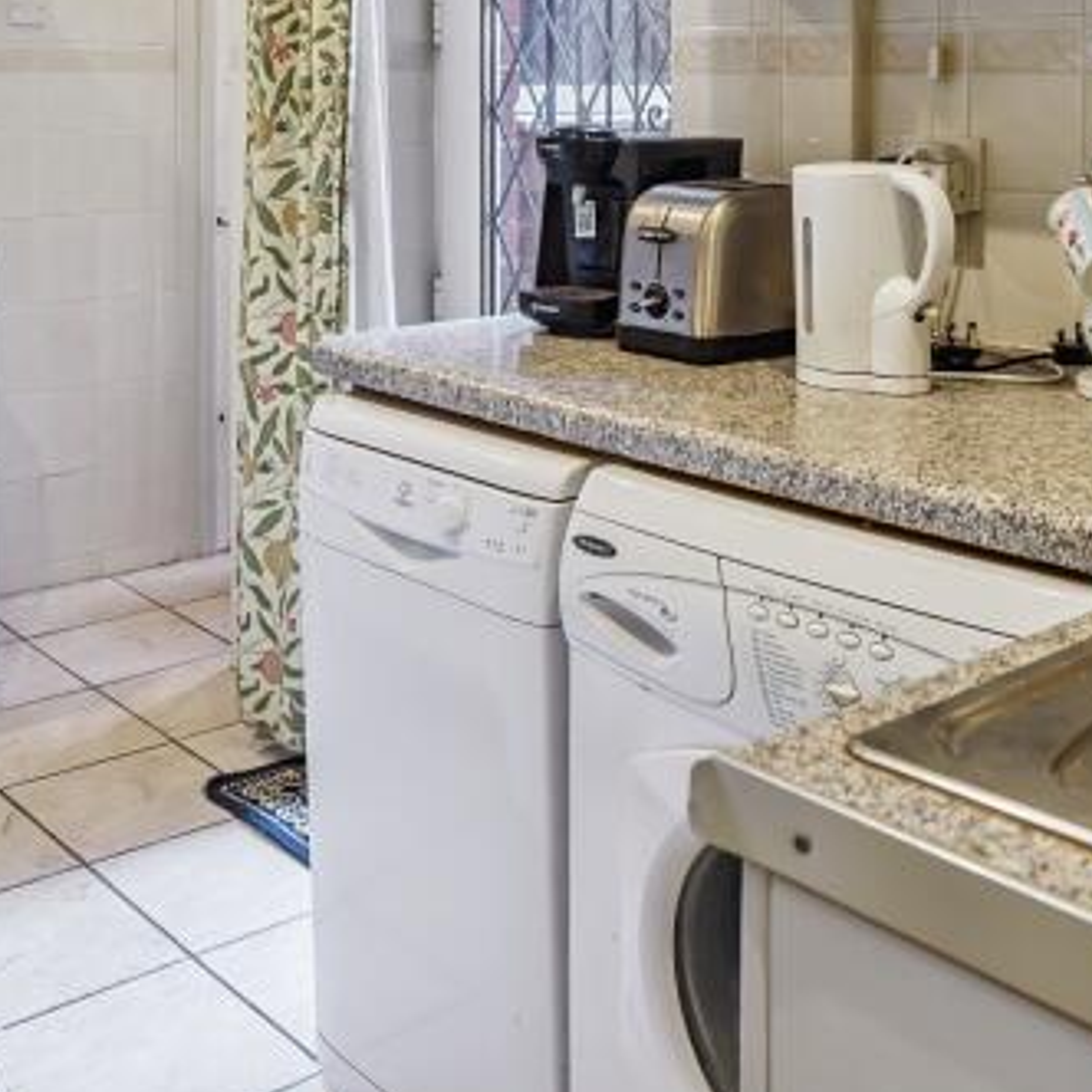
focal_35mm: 42
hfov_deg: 40.0
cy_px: 156
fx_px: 1499
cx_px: 559
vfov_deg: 37.9
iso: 320
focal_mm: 16
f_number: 4
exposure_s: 1/30
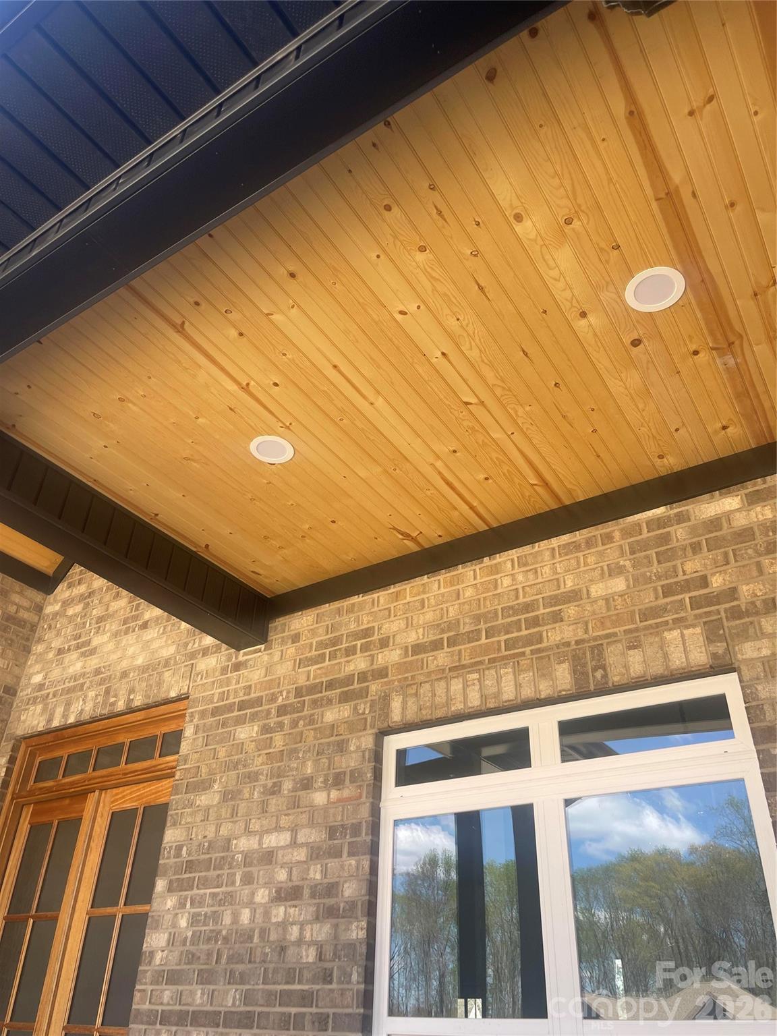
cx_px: 388
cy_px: 518
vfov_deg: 69.4
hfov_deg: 54.9
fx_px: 748
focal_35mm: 25
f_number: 1.6
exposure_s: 1/418
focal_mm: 5.1
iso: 32
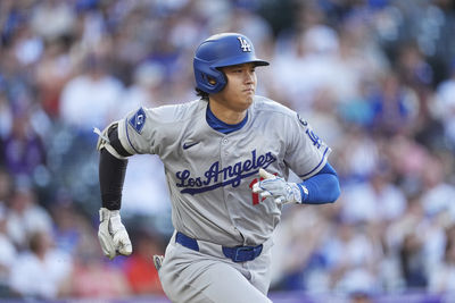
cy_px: 152
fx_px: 7586
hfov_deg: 3.4
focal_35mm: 600
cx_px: 228
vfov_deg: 2.3
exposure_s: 1/2500
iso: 2500
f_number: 4
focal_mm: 600
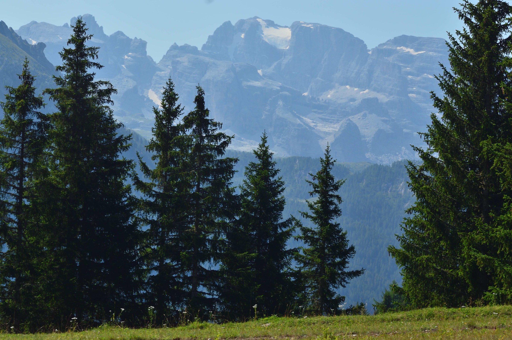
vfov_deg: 8.7
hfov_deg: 13.1
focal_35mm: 158
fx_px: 2238
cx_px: 256
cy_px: 170
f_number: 10
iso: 100
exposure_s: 1/80
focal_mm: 105
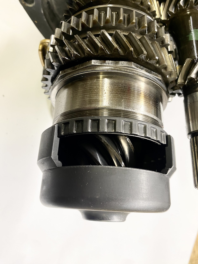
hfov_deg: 54.9
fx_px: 191
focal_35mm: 25
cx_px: 99
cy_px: 132
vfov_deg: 69.4
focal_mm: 4.25
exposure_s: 1/60
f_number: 1.8
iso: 100
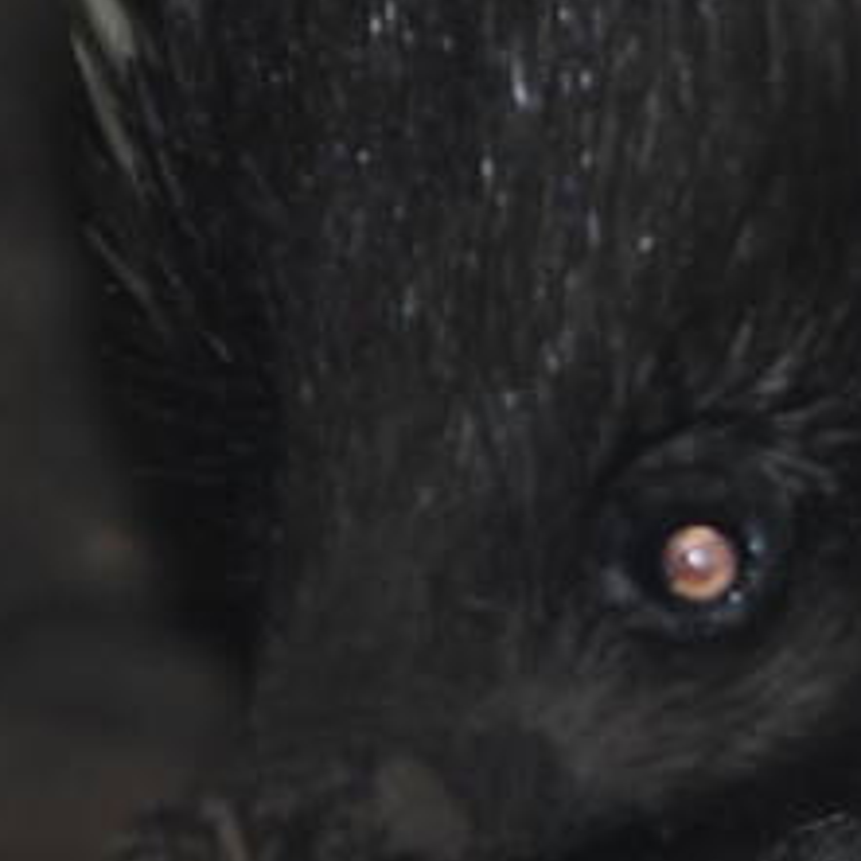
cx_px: 1161
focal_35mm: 1522
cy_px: 298
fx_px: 42832
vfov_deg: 1.2
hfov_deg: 1.2
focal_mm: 165
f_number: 5.3
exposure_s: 1/60
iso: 200
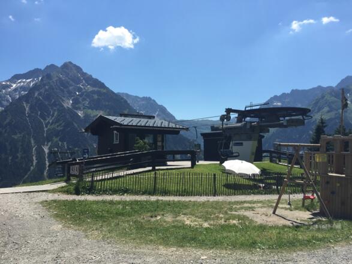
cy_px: 132
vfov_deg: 48.2
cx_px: 176
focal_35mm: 29
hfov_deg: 61.7
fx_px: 295
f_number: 2.2
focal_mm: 4.15
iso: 32
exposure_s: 1/1980
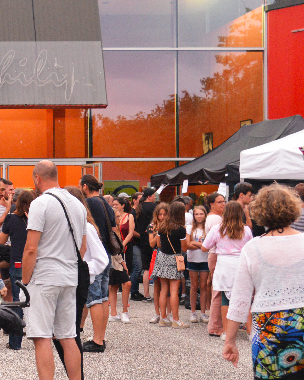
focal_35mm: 97
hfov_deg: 15.1
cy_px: 207
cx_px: -104
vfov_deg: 19.8
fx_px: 1091
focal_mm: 38
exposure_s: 1/60
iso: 4000
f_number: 4
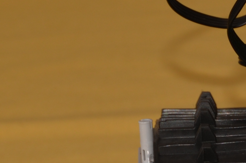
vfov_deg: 2.2
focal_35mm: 613
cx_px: 387
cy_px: 180
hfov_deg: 3.4
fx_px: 4181
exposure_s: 1/60
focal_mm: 90
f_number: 11
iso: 100
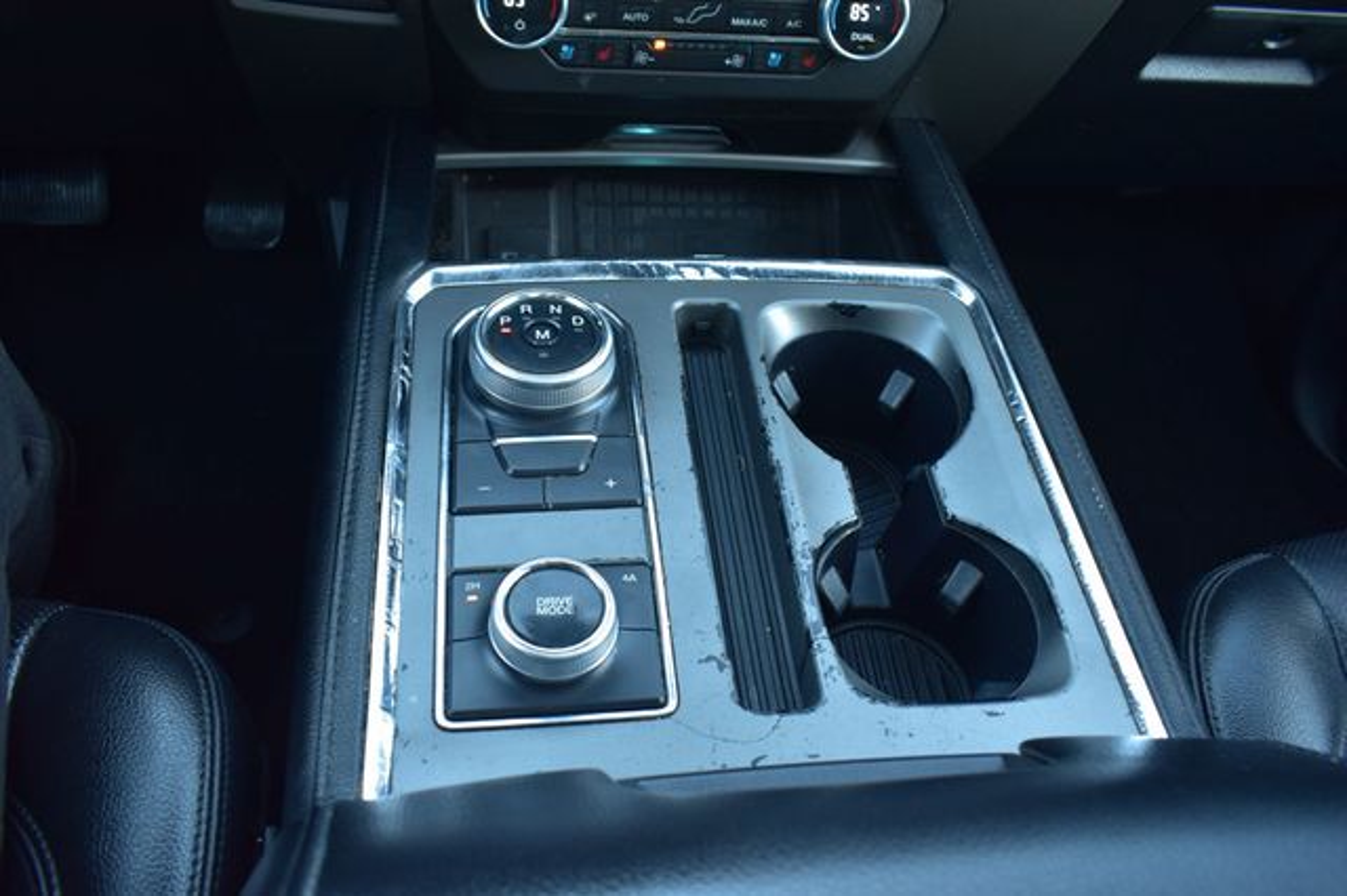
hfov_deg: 62.0
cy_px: 448
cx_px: 674
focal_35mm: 30
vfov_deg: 43.6
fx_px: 1122
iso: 500
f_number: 6.3
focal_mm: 20
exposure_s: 1/15
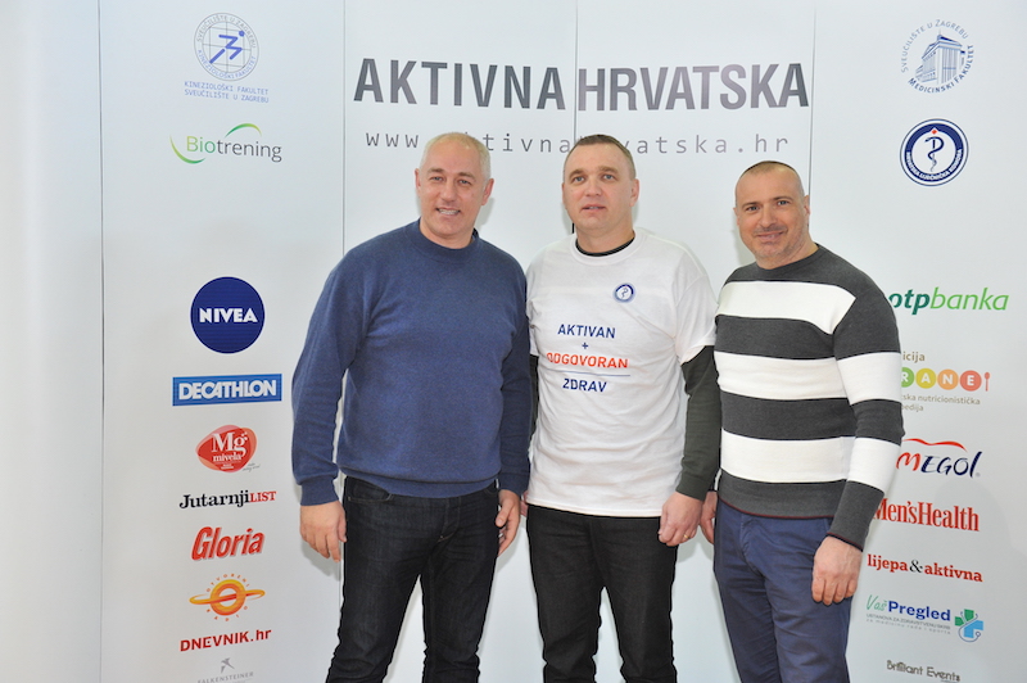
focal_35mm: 45
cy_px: 342
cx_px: 514
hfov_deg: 43.6
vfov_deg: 29.8
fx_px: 1283
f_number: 4
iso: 1600
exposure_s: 1/50
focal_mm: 45
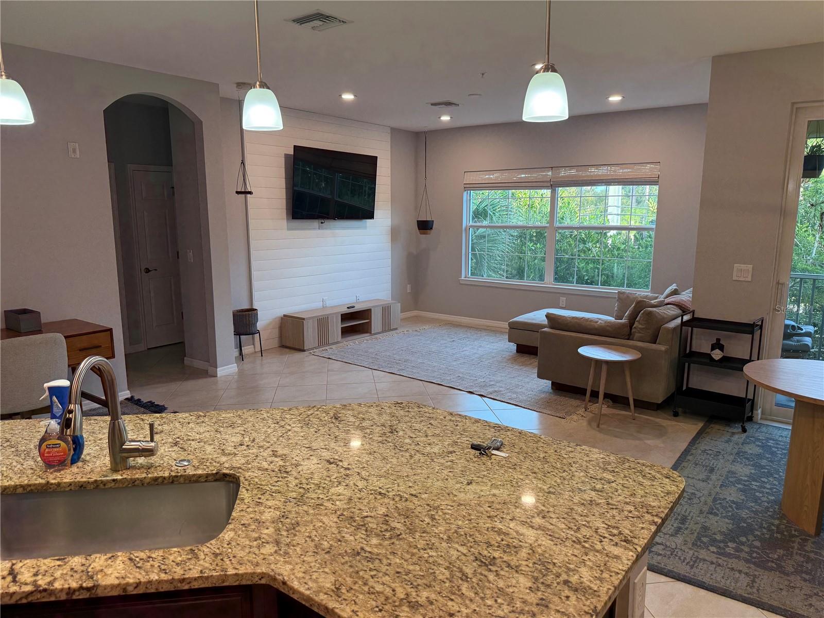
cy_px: 309
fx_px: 571
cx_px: 412
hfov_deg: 71.6
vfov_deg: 56.8
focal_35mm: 24
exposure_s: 1/120
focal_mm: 6.76
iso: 160
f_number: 1.78
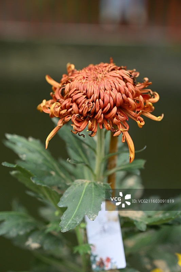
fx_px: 634
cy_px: 136
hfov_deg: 16.3
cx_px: 90
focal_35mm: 84
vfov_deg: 24.2
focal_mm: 84
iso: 200
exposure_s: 1/250
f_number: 4
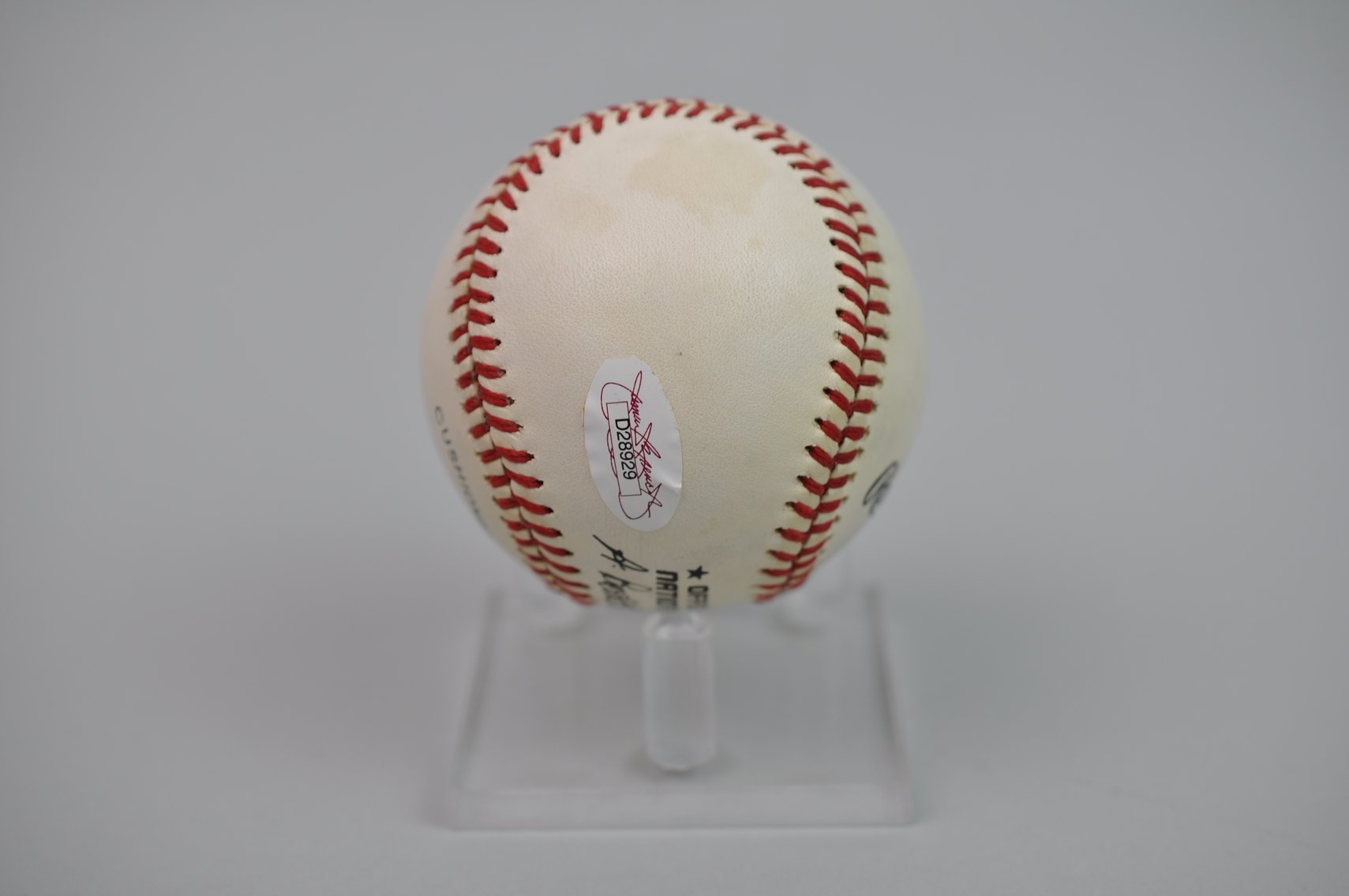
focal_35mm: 60
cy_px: 448
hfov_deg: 33.4
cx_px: 674
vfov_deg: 22.6
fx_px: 2246
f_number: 4
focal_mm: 40
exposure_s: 1/60
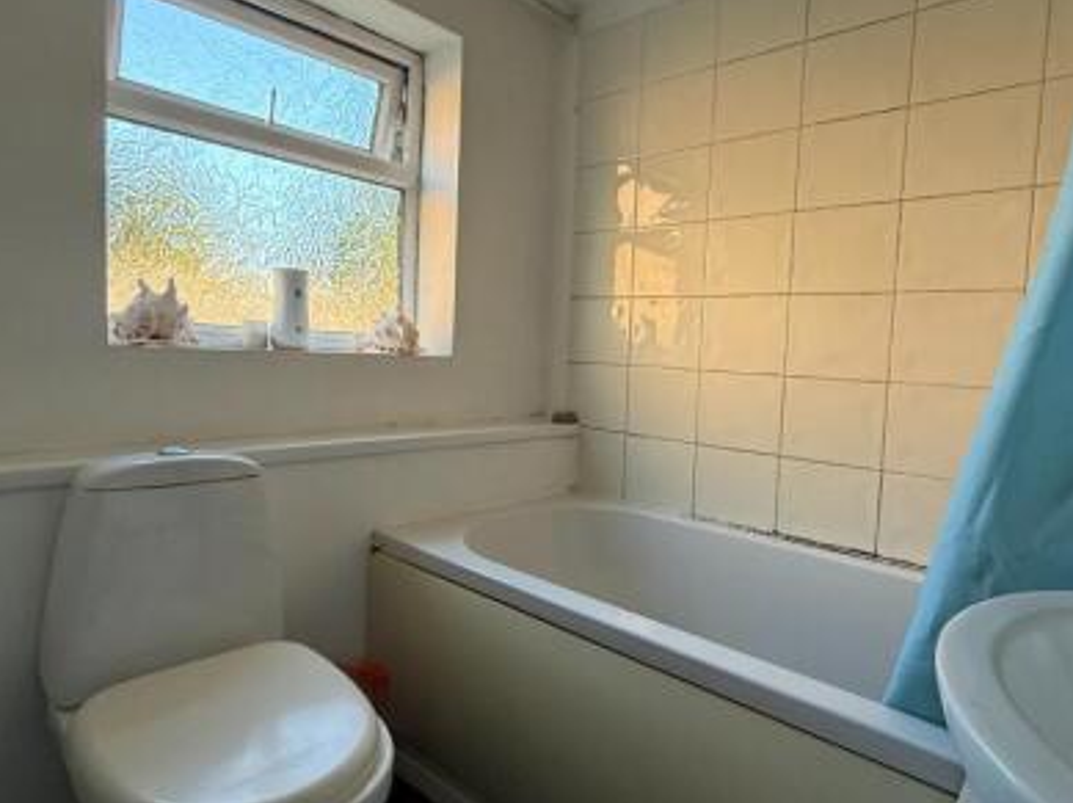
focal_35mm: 21
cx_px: 650
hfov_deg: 78.0
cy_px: 396
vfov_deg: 63.4
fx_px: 650
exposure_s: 1/99
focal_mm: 2.22
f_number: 2.2
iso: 200
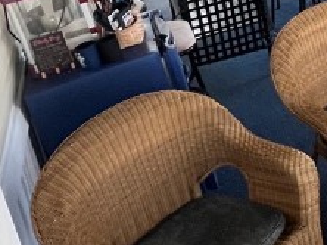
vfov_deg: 21.1
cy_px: -109
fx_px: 566
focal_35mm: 60
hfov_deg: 22.2
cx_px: 564
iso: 250
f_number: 1.8
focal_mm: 1.57
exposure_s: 1/84
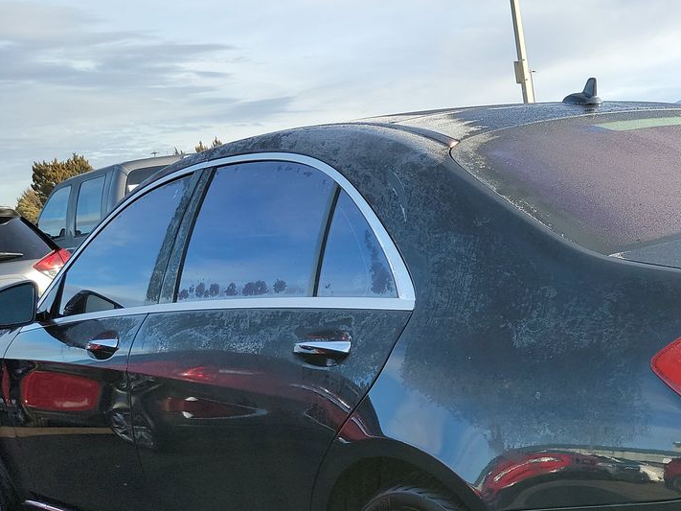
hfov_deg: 33.6
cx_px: 618
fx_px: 1062
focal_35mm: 54
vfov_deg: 26.7
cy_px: 372
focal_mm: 6.7
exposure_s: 1/276
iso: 50
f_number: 1.8
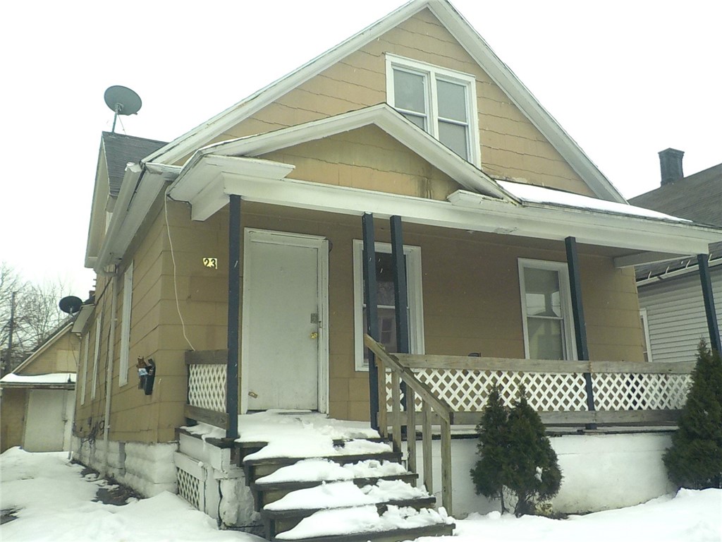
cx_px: 361
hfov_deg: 60.0
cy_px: 271
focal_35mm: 30
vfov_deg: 46.8
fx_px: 626
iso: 125
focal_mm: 4.1
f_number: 3.3
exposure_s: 1/800
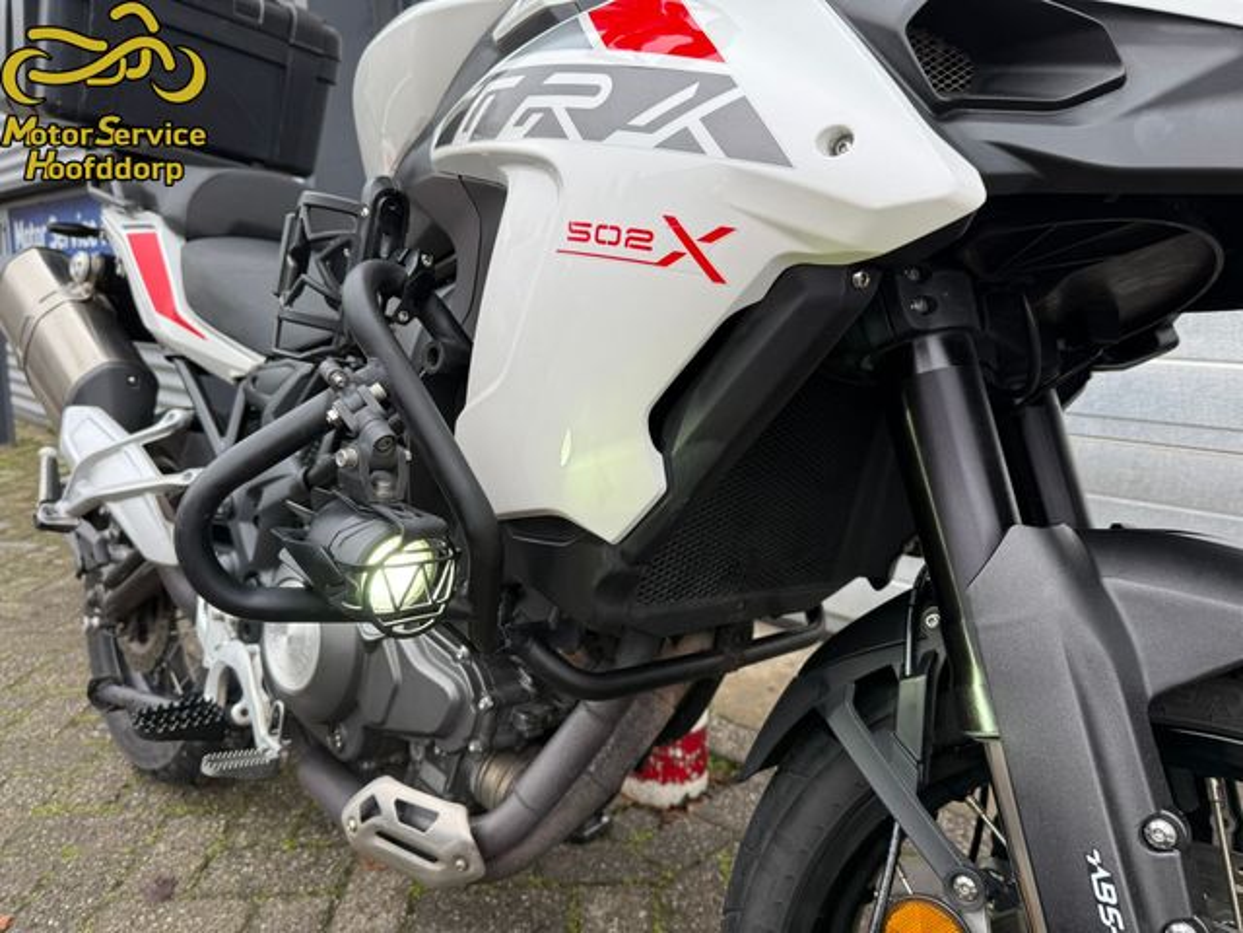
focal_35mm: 24
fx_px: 862
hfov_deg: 71.6
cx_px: 622
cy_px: 466
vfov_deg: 56.8
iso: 80
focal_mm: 6.76
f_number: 1.78
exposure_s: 1/239
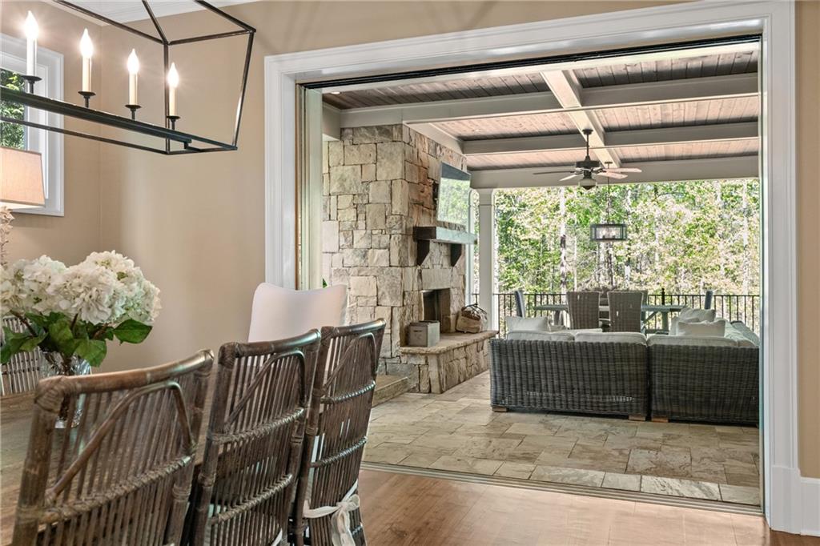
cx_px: 410
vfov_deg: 44.9
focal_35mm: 29
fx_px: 660
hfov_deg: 63.7
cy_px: 273
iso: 1250
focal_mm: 29
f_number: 6.3
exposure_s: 1/40
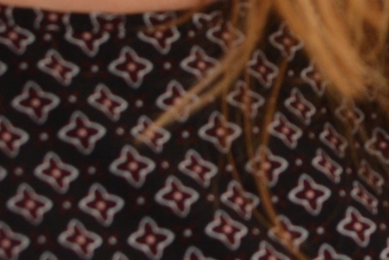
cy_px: -257
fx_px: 2891
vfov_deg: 5.0
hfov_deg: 7.5
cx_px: 687
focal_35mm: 268
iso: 320
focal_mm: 35
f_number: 5.6
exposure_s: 1/125
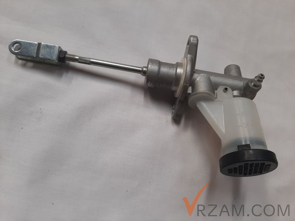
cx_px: 148
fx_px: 222
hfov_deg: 67.3
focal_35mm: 26
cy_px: 110
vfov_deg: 53.1
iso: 40
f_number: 1.7
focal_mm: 3.93
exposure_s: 1/158
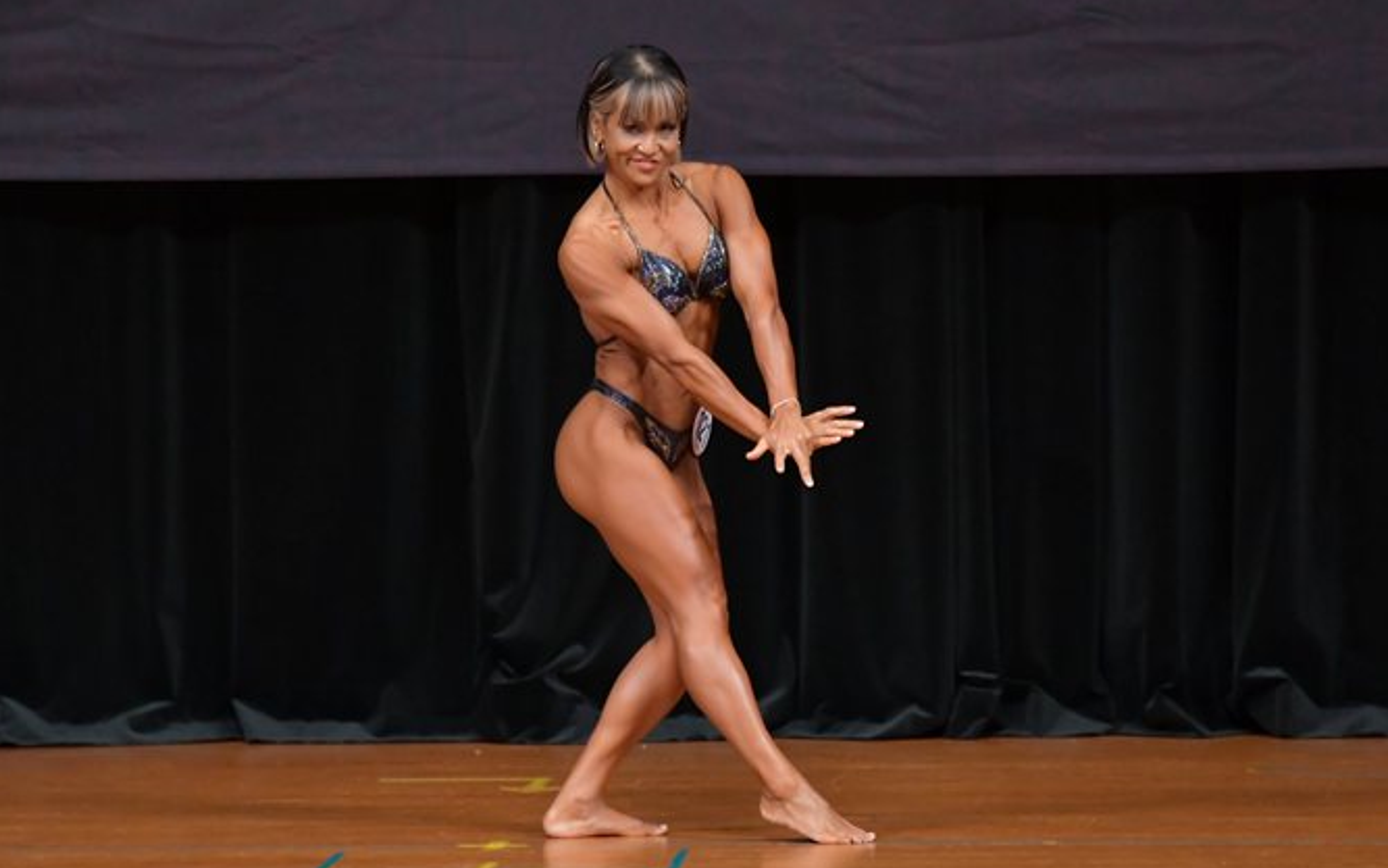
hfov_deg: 5.9
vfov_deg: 3.7
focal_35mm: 355
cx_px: 750
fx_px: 13430
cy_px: 383
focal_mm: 200
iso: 4000
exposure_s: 1/400
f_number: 5.6
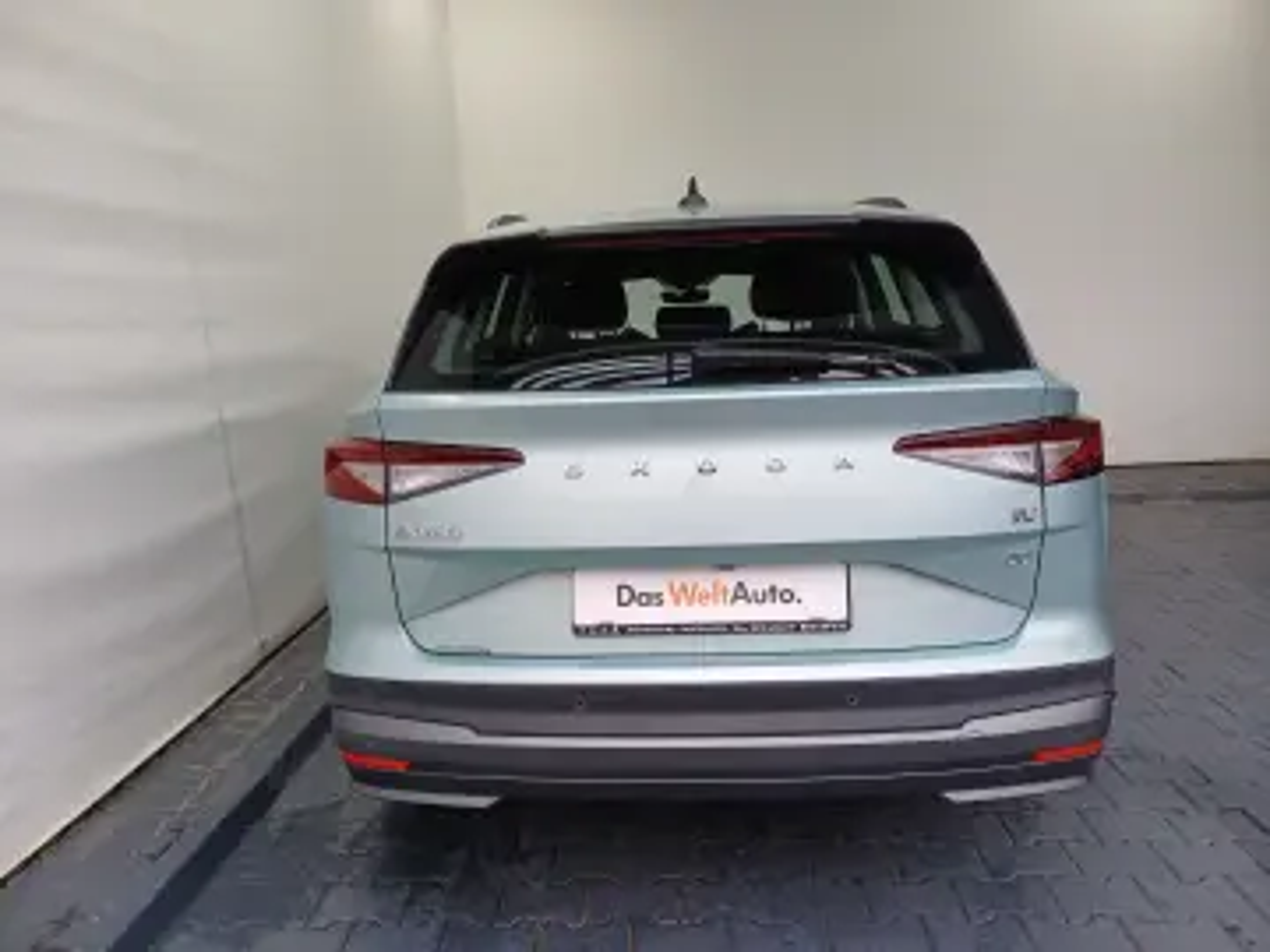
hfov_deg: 69.4
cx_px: 635
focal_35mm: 25
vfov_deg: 54.9
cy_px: 476
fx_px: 917
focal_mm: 4.65
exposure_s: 1/100
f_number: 1.8
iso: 64
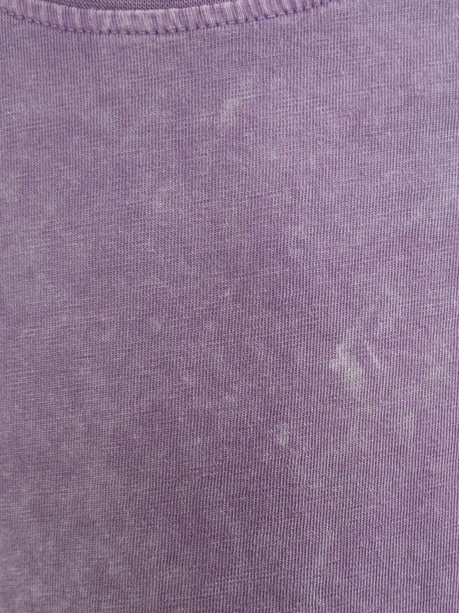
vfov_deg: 35.3
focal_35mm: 54
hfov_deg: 26.1
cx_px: 419
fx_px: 955
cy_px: 388
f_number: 1.8
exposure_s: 1/50
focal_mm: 5.23
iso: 160
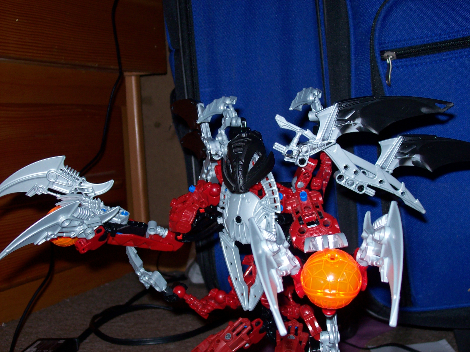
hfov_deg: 34.4
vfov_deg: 26.1
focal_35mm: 56
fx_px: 760
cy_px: 176
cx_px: 235
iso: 80
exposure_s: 1/84.5
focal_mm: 9.4
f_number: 3.4
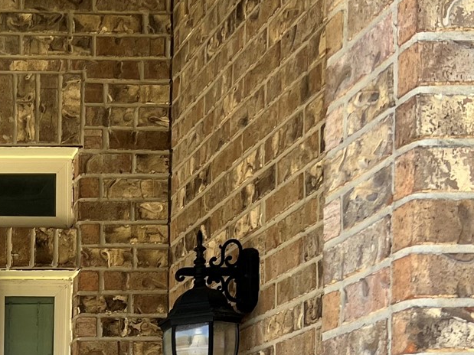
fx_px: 1177
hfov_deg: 20.5
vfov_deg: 15.8
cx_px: -171
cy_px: 529
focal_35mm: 86
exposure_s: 1/361
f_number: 1.5
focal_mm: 5.7
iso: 50
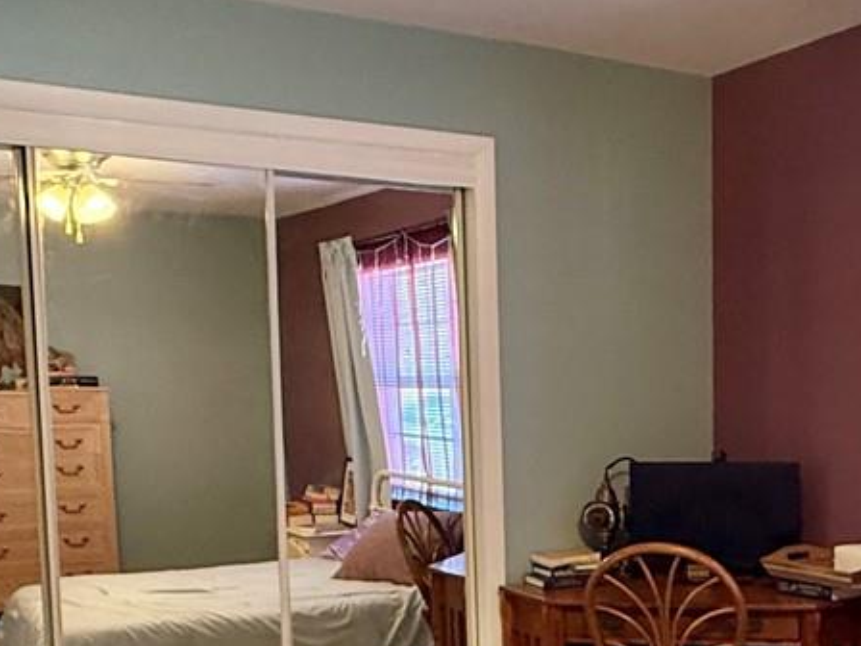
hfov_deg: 36.9
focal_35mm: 50
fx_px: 1244
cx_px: 680
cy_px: 531
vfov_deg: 28.4
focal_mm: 2.22
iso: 400
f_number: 2.2
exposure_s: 1/94
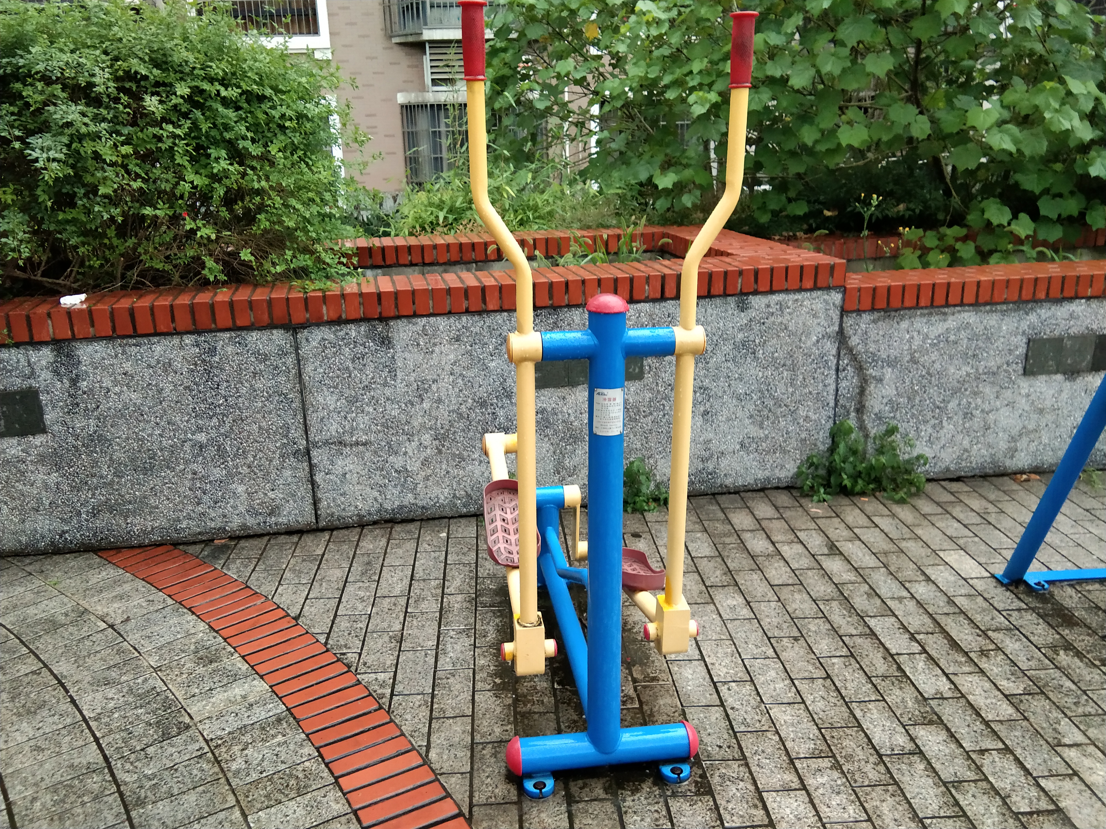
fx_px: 990
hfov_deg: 58.4
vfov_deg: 45.4
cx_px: 553
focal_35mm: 31
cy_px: 414
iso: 200
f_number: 2.2
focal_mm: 3.69
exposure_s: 1/33.3
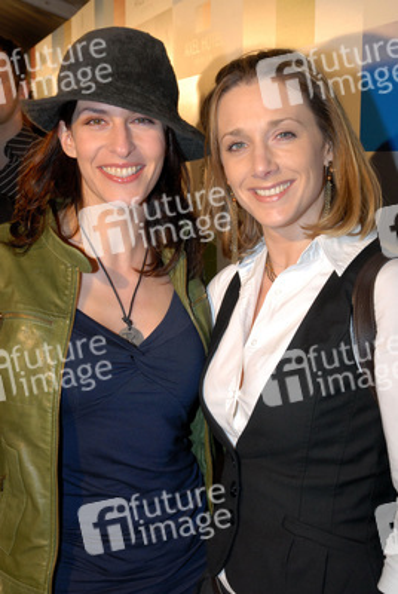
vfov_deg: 33.4
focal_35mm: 60
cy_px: 297
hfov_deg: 22.7
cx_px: 199
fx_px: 991
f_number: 8
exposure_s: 1/50
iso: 400
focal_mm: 40
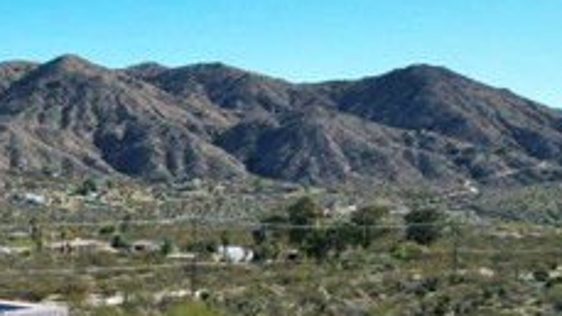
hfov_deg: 26.7
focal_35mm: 73
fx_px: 1088
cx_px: -49
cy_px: 323
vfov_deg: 16.2
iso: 120
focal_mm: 6.72
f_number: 1.7
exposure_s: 1/2500
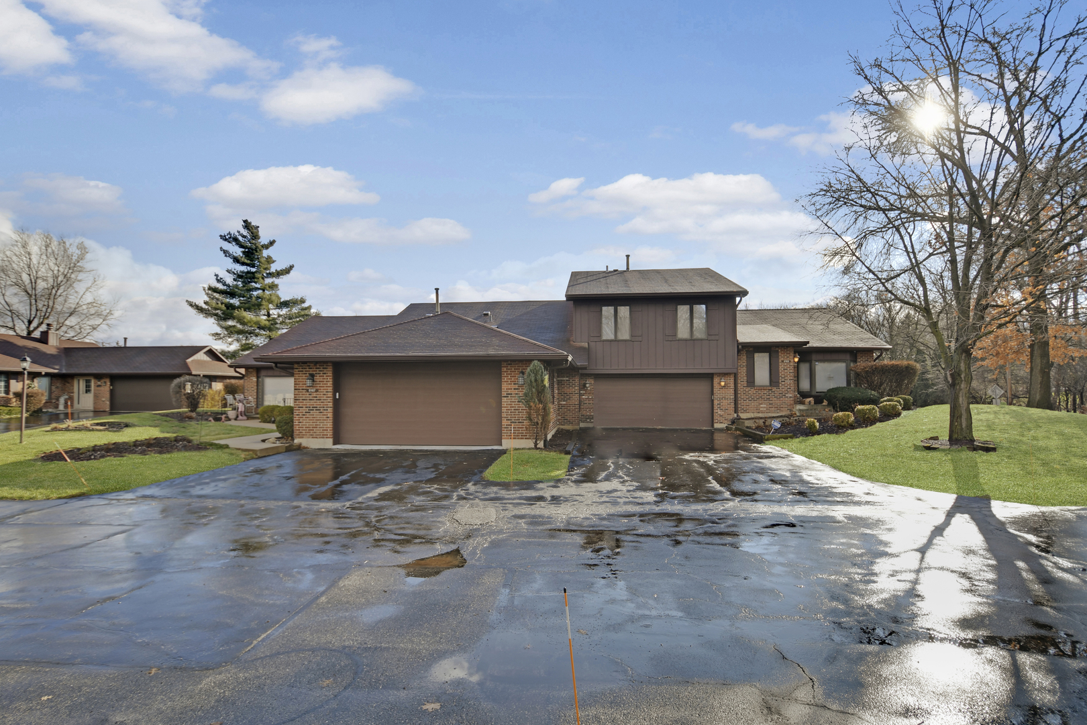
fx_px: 574
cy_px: 362
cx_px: 544
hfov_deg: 86.9
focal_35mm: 19
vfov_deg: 64.6
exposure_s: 1/8000
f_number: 3.8
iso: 200
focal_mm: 13
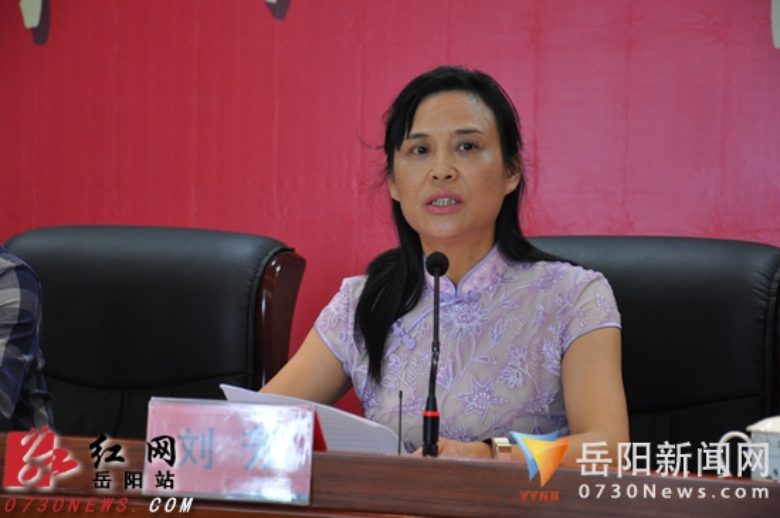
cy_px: 259
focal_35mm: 128
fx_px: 2758
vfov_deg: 10.7
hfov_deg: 16.1
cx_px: 390
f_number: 5.6
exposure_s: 1/25
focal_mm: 85
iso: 1000
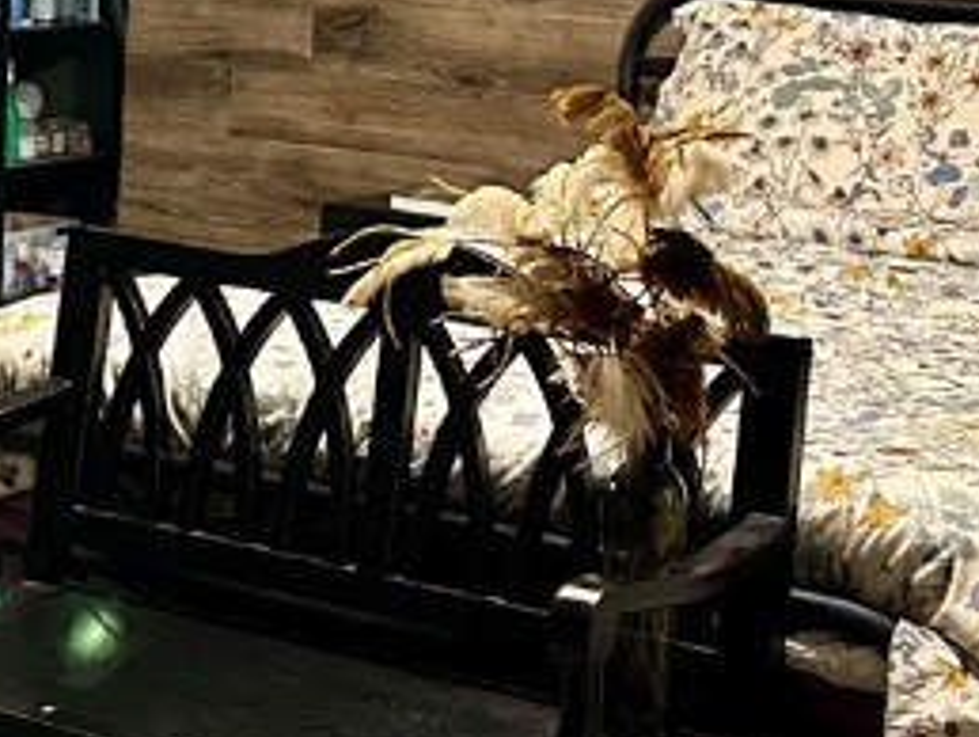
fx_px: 2916
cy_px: -27
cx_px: 269
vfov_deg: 14.1
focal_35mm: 103
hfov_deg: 19.0
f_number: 1.5
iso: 400
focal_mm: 5.7
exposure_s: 1/40
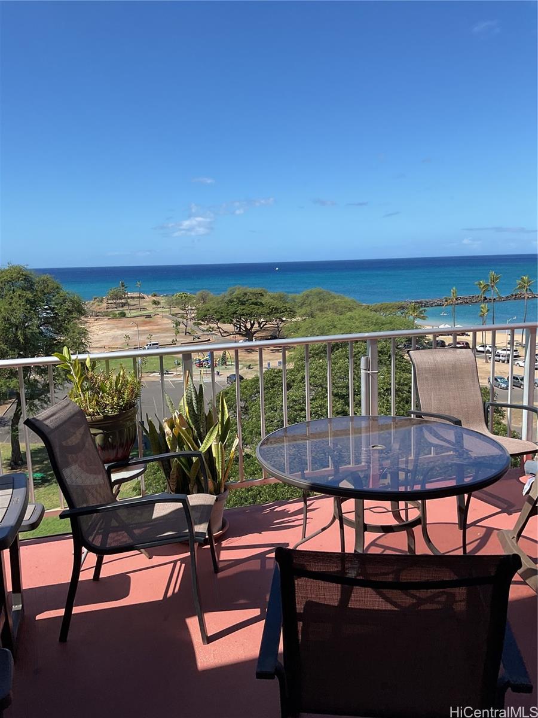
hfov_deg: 48.2
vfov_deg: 61.7
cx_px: 269
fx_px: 601
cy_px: 359
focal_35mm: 29
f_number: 1.8
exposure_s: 1/1675
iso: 16
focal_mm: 3
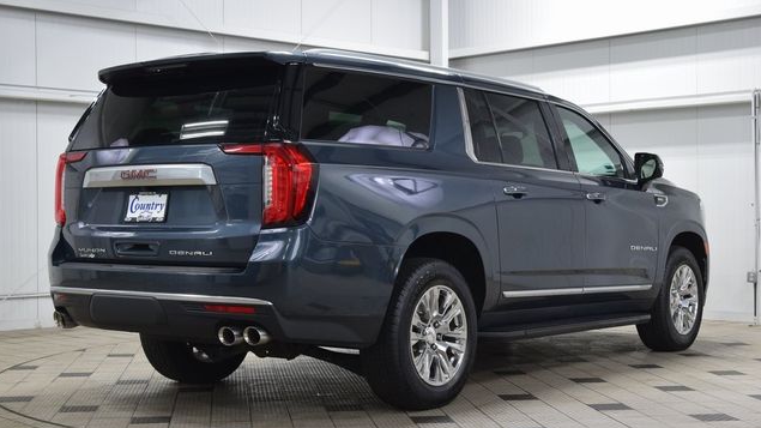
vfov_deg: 21.1
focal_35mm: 57
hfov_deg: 36.6
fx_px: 1150
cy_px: 236
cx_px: 379
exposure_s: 1/15
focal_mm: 36
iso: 500
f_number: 6.3
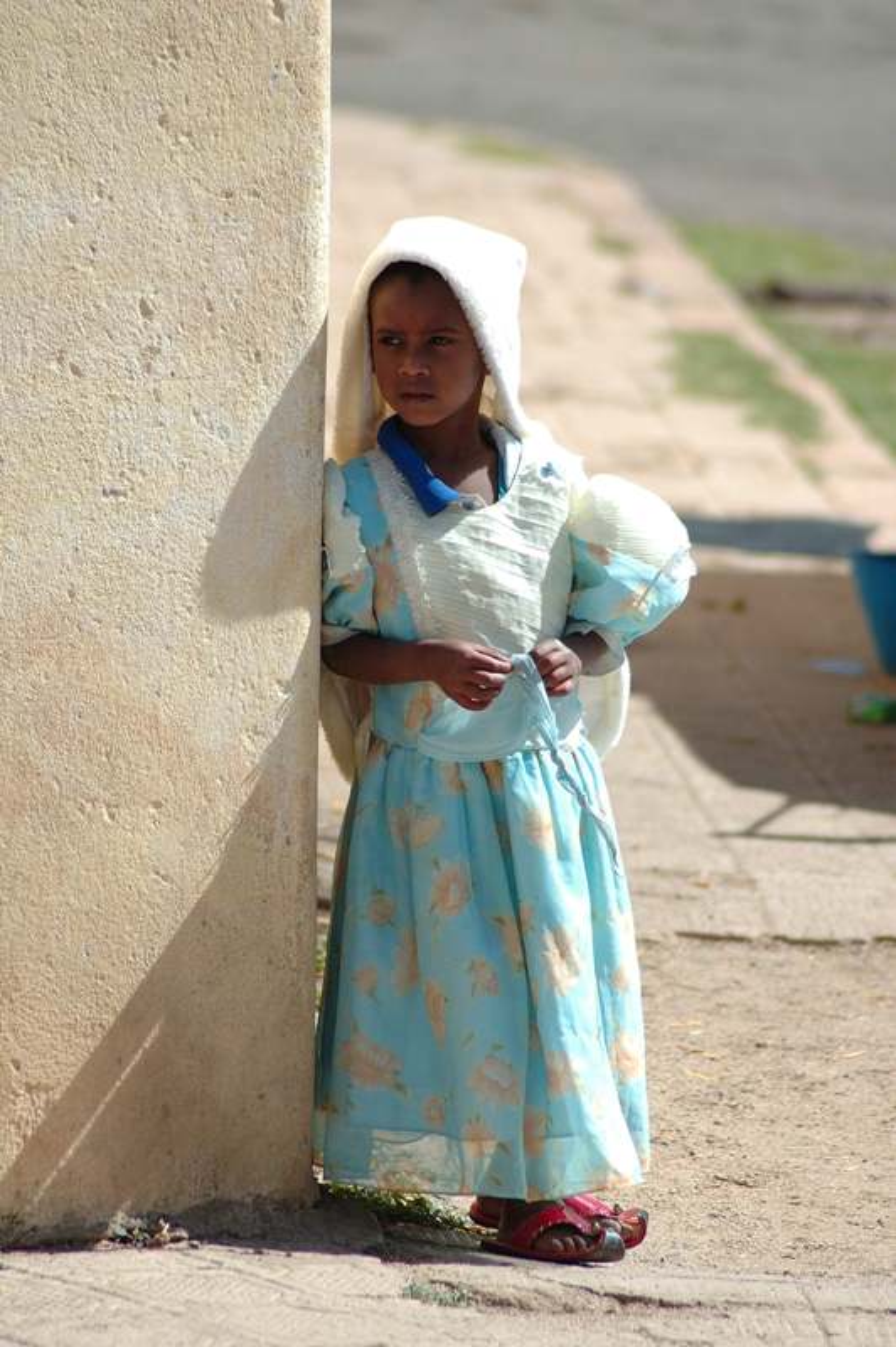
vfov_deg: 6.9
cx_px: 448
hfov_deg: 4.6
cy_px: 674
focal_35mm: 300
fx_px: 11219
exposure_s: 1/1250
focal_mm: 200
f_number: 5
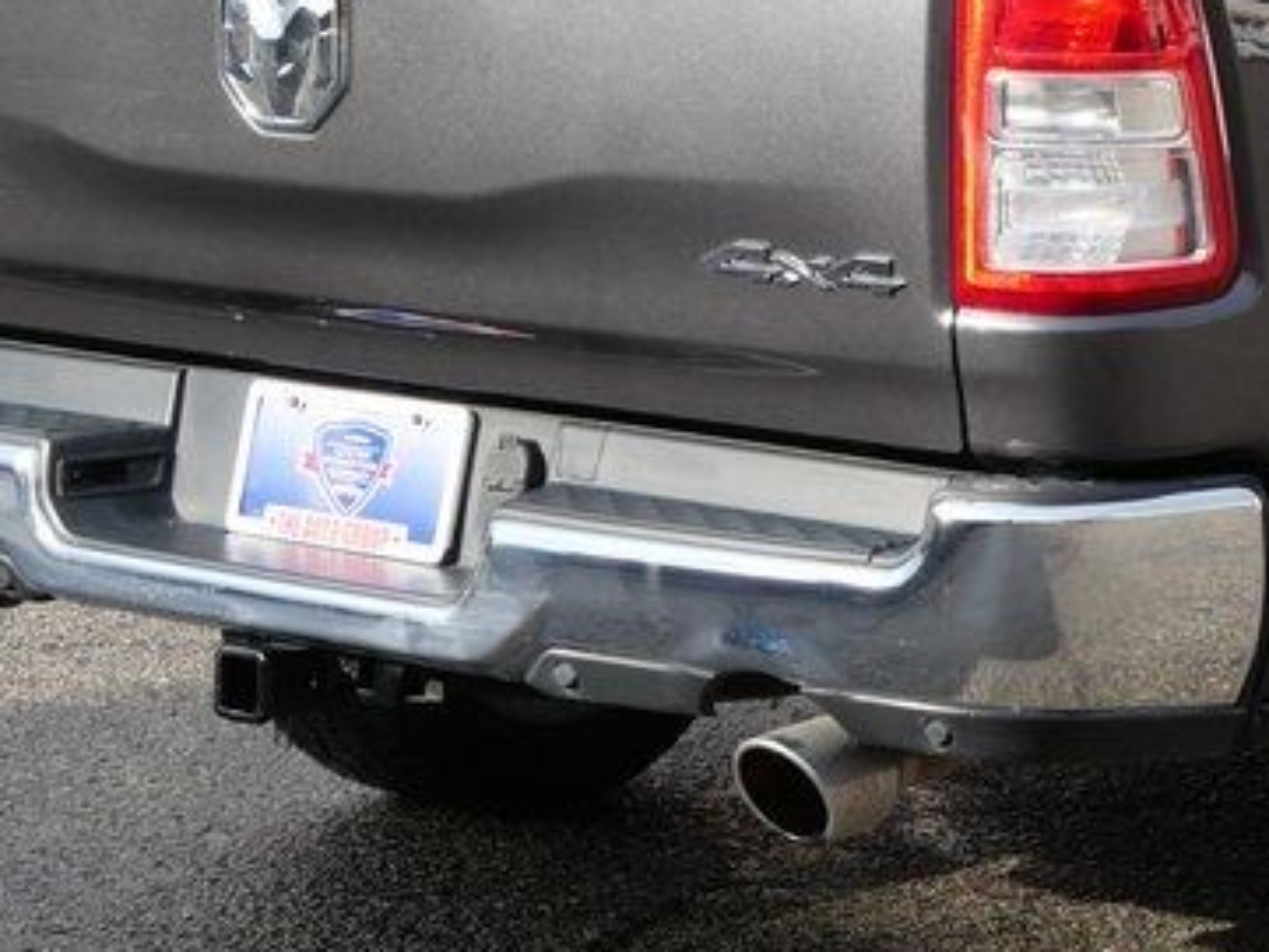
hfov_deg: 14.2
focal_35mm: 136
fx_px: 4987
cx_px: 1378
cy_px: 155
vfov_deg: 10.9
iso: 200
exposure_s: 1/250
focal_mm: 24
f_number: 7.1
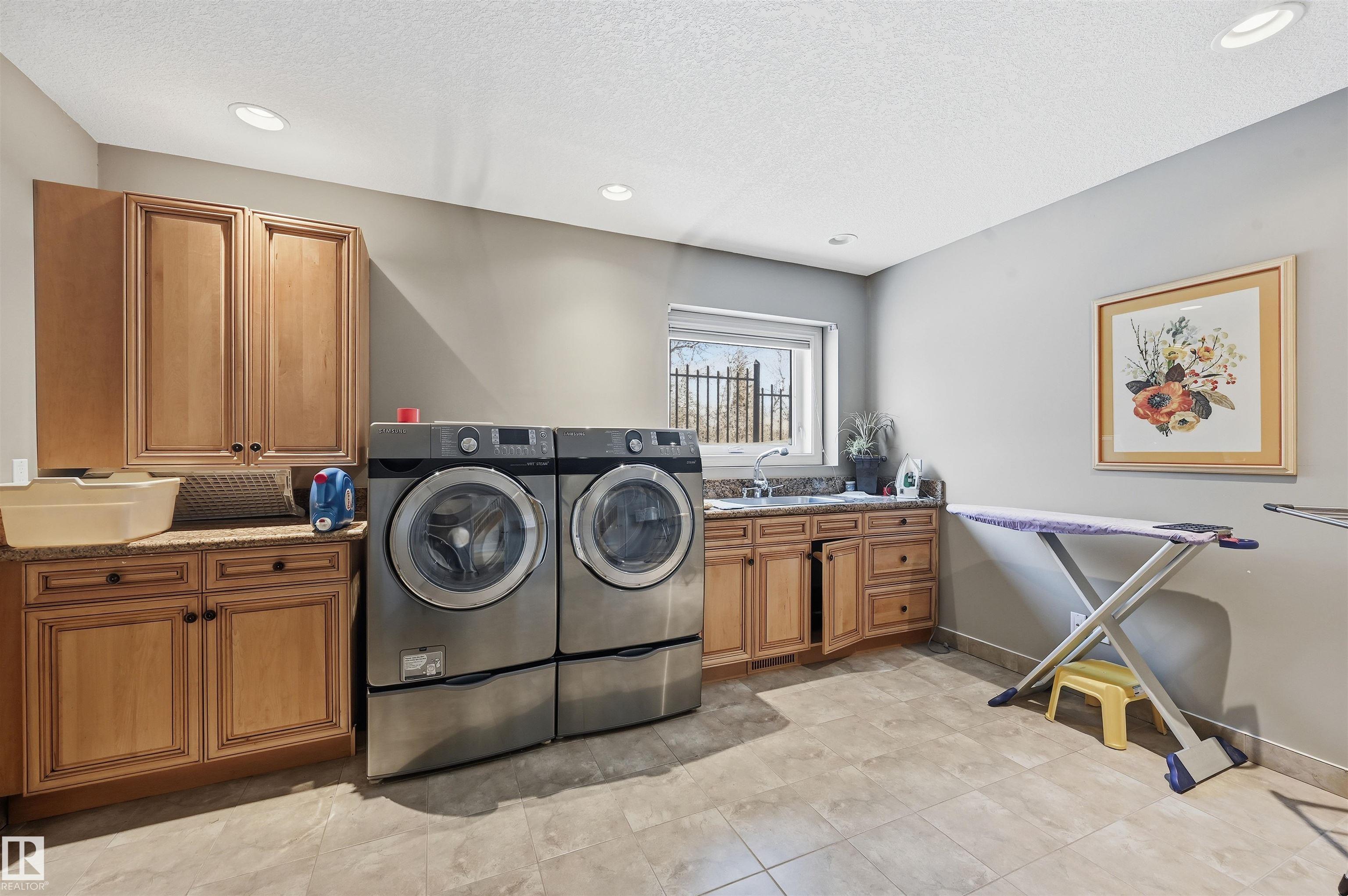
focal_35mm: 14
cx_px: 674
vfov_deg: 81.1
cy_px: 448
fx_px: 524
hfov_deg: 104.3
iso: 100
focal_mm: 14
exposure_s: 1/10
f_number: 9
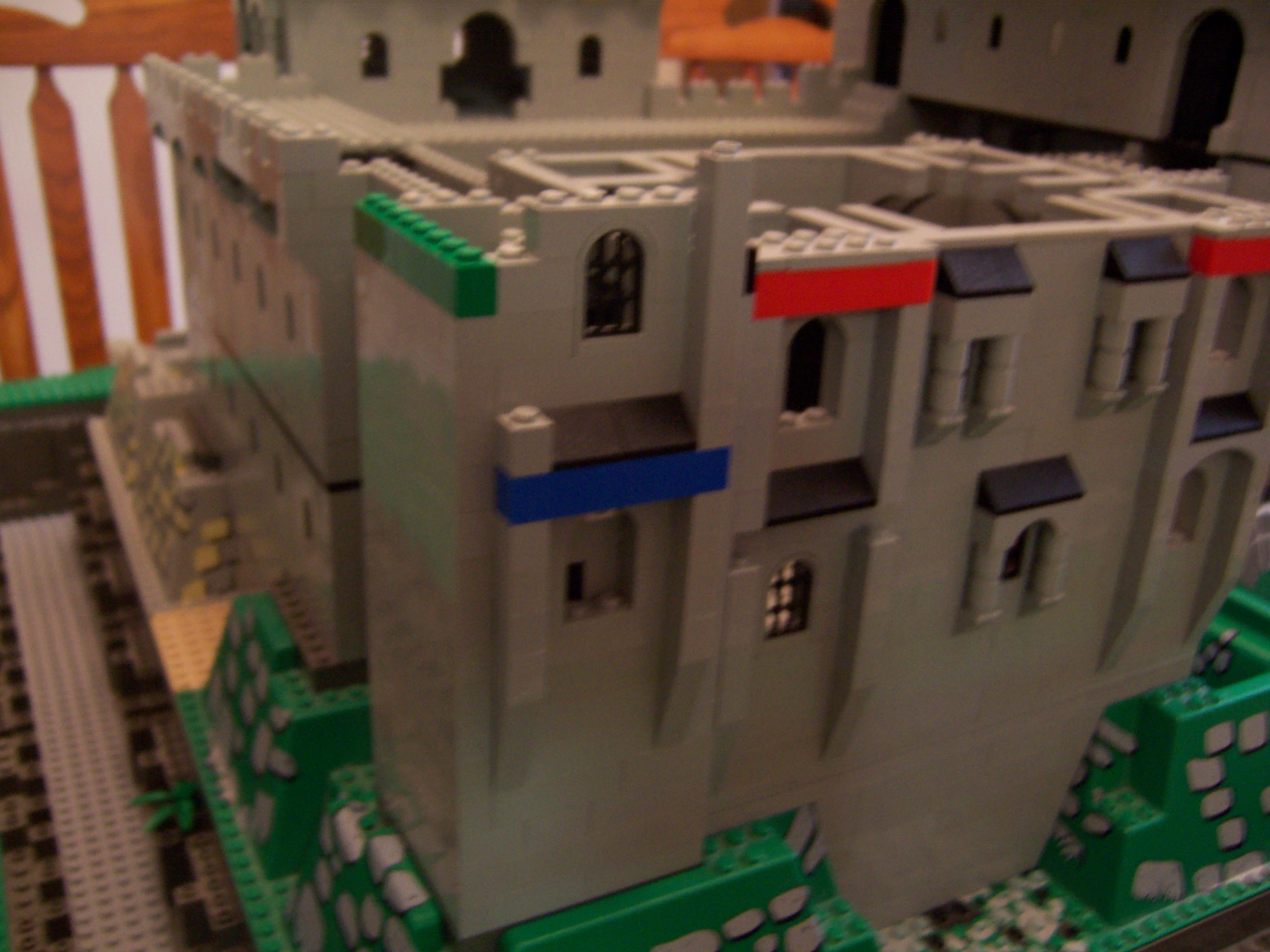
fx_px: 1211
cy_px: 476
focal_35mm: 33
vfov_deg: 42.9
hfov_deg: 55.4
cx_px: 635
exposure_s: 1/8
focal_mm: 5.5
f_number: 2.8
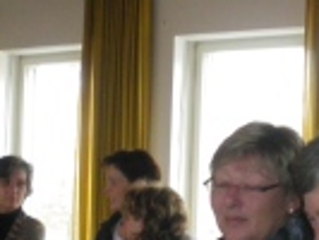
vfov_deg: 11.4
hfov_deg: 15.5
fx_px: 1171
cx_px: 187
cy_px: 308
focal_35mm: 127
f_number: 3.5
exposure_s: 1/50
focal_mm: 6.3
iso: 400
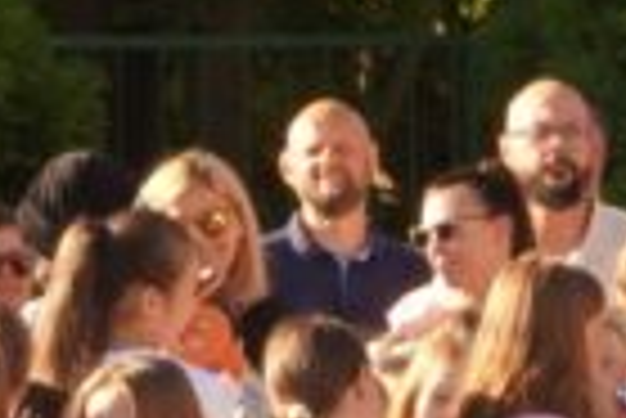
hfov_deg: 3.7
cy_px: 609
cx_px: 545
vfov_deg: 2.5
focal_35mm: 552
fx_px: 9609
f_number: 11
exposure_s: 1/80
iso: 200
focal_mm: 50
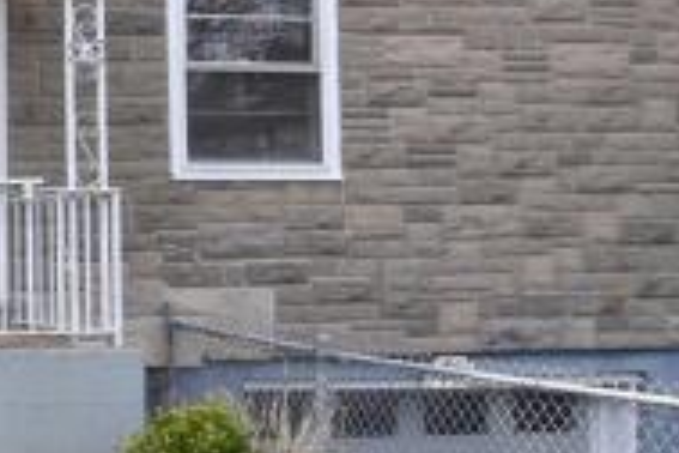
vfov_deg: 21.5
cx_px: -377
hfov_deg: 24.0
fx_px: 1186
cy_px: 147
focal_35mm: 63
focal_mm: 11
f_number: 14
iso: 640
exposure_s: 1/320
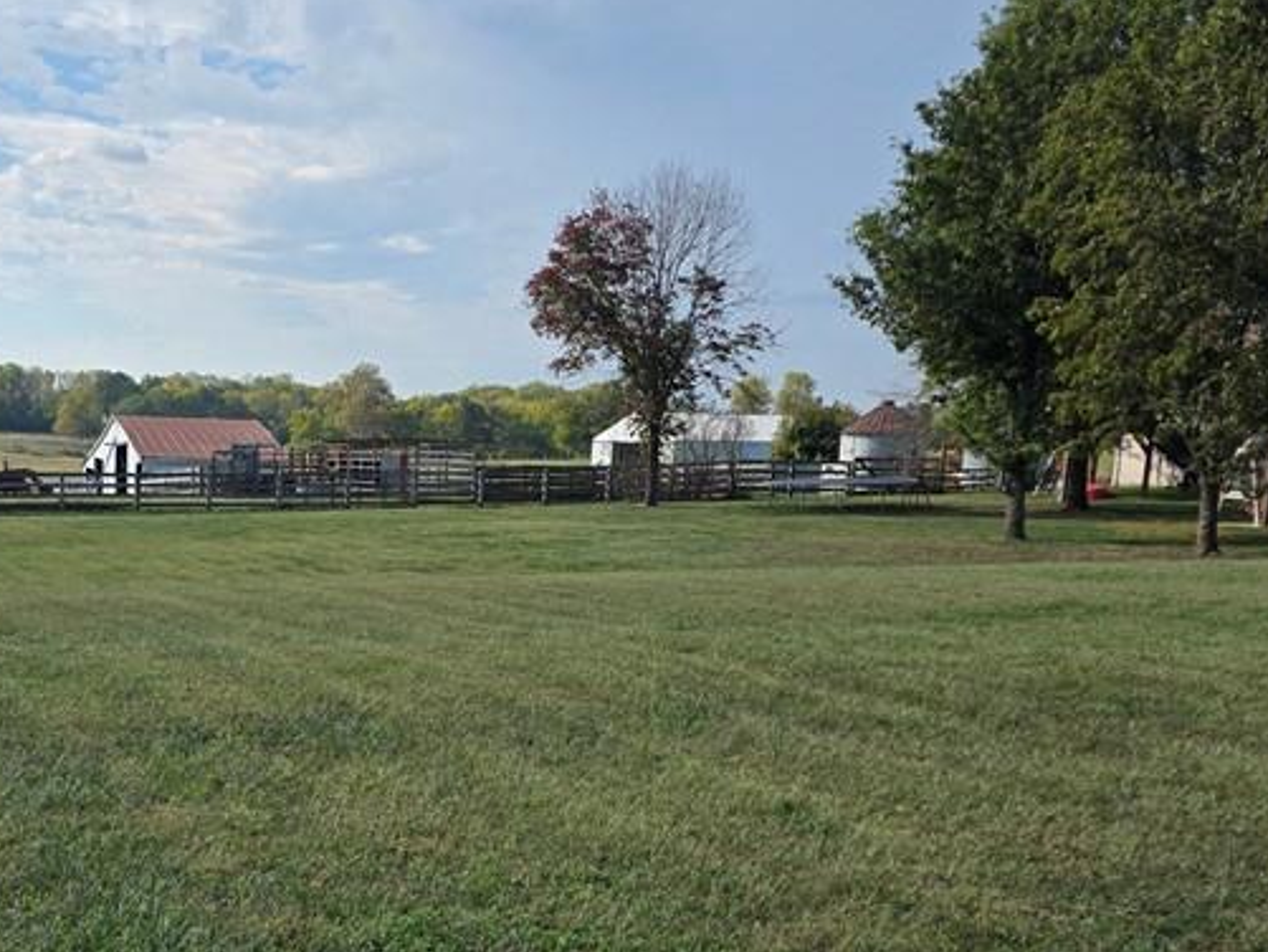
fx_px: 1722
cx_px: 326
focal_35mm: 47
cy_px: 795
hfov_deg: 39.4
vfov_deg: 30.0
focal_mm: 6.3
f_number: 1.7
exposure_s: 1/5296
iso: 80
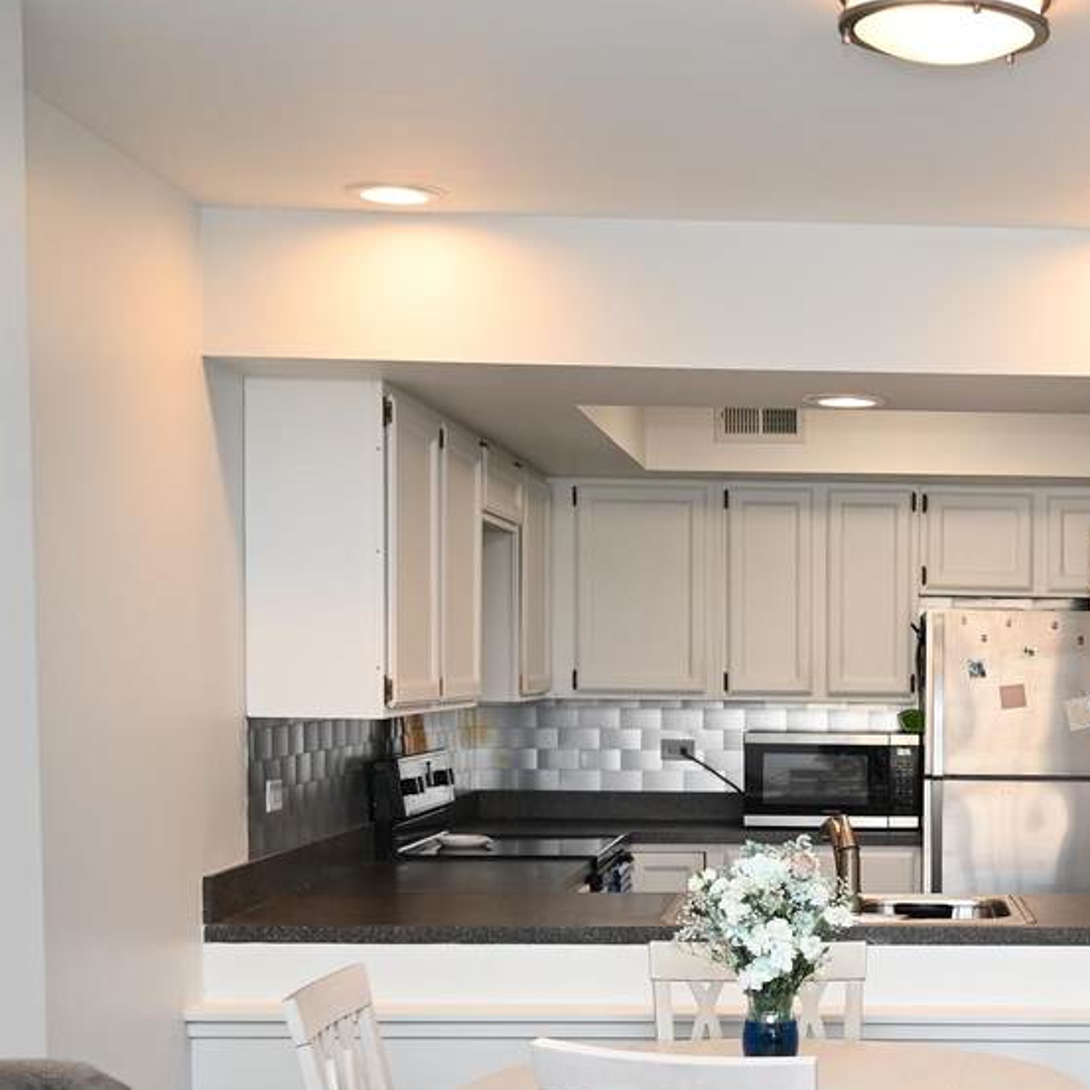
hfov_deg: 27.9
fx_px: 2102
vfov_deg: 28.6
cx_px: 991
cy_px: 822
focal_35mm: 59
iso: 220
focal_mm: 30
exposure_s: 1/60
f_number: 4
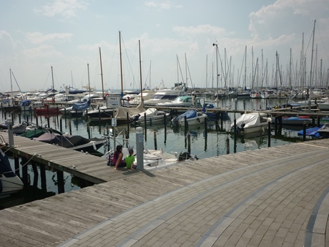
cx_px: 164
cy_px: 124
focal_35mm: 33
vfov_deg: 42.9
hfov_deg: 55.4
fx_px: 314
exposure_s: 1/500
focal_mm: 5.5
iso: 80
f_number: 8
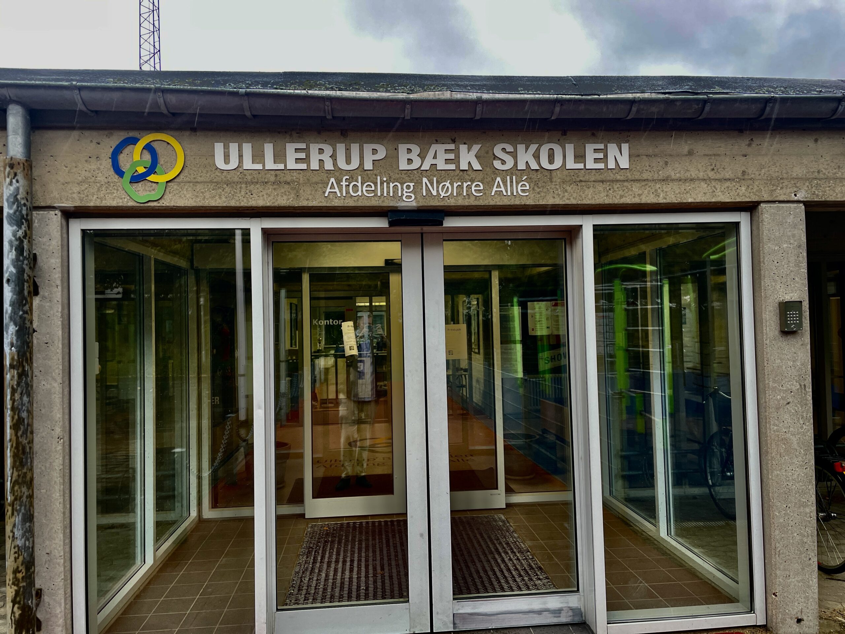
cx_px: 422
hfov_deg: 67.3
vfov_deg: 53.1
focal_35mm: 26
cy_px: 317
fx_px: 635
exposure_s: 1/121
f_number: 1.6
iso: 64
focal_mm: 4.2
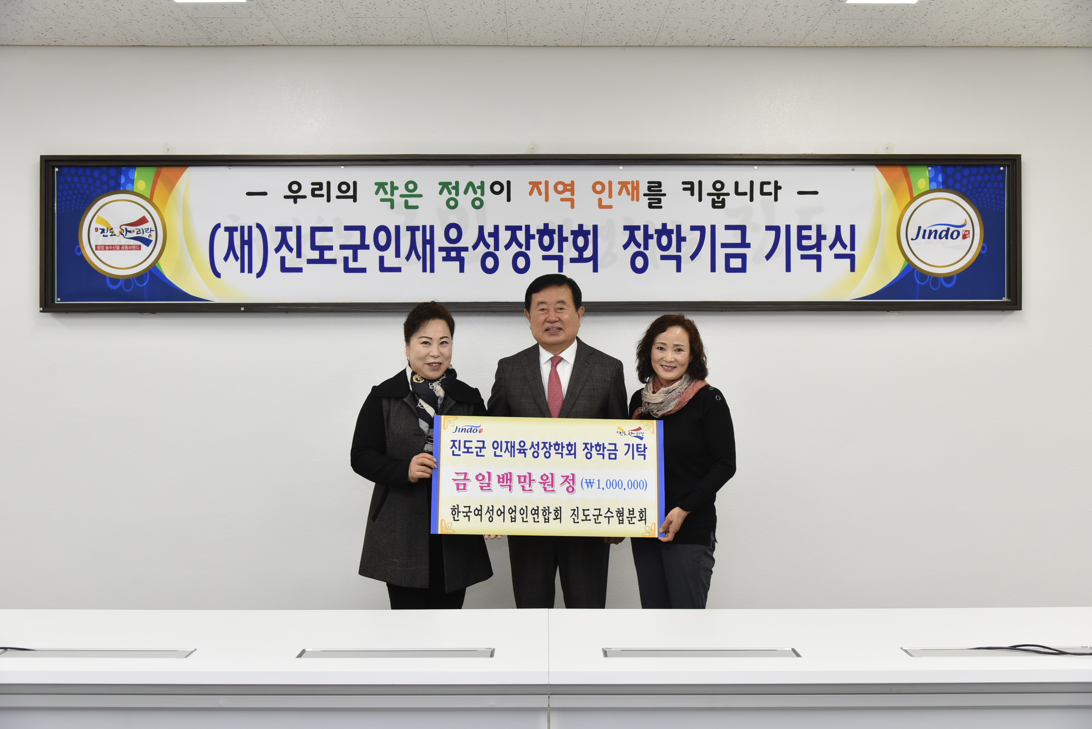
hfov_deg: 50.7
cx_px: 546
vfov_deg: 35.1
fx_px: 1153
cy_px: 364
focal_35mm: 38
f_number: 5
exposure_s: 1/125
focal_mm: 38
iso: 800
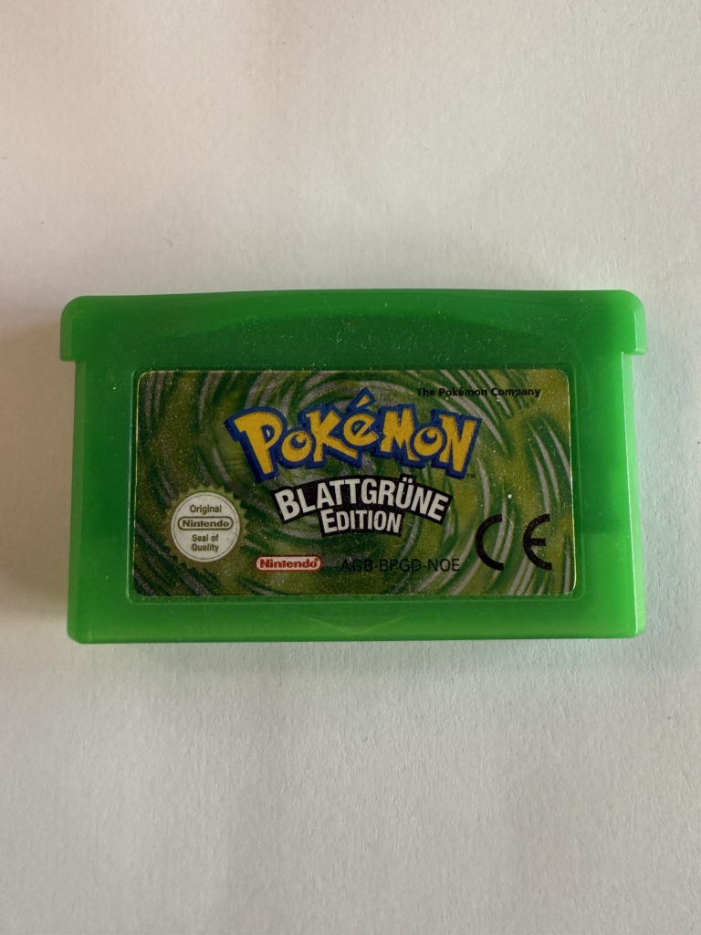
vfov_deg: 71.6
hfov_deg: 56.8
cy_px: 468
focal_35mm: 24
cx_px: 350
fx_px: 648
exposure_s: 1/50
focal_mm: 2.22
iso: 320
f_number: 2.2
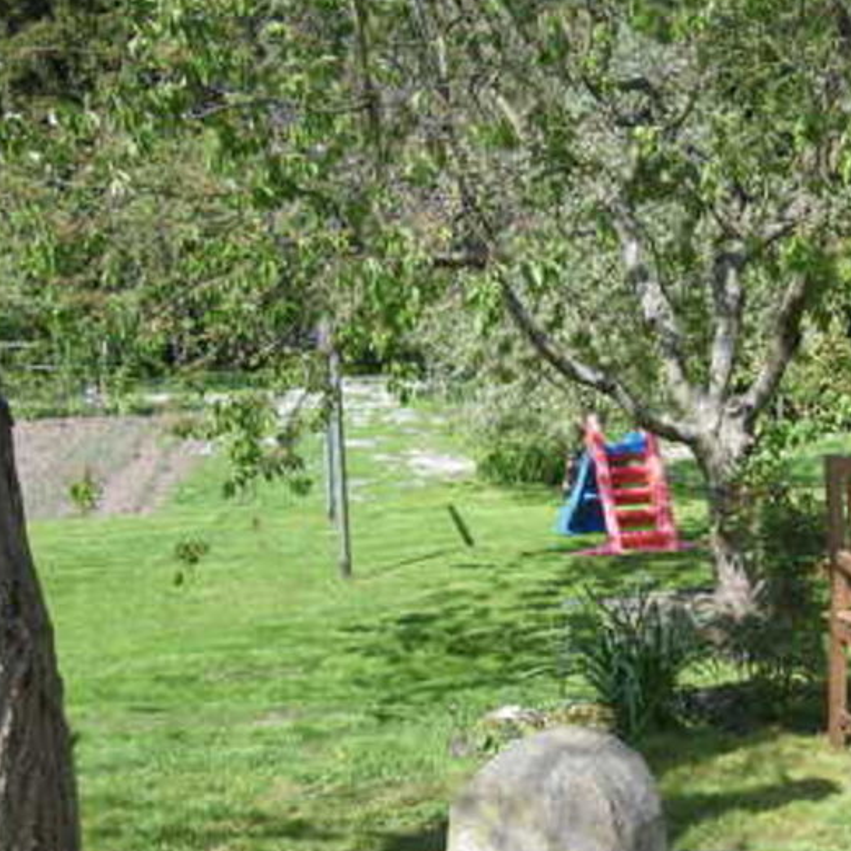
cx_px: 792
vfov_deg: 29.9
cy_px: 555
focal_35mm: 57
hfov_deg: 28.7
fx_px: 1585
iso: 64
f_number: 2.6
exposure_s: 1/320
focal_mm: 4.9
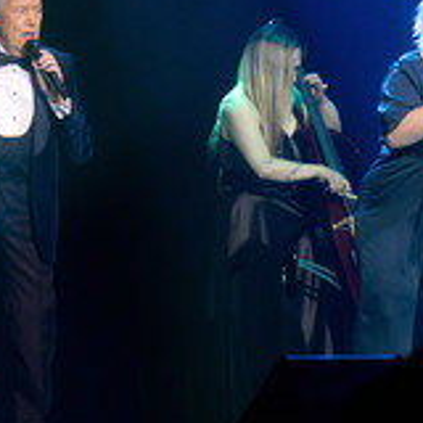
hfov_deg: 1.8
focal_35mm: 958
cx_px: 49
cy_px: 87
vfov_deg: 1.8
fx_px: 13244
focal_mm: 400
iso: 1600
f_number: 5.6
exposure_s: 1/200
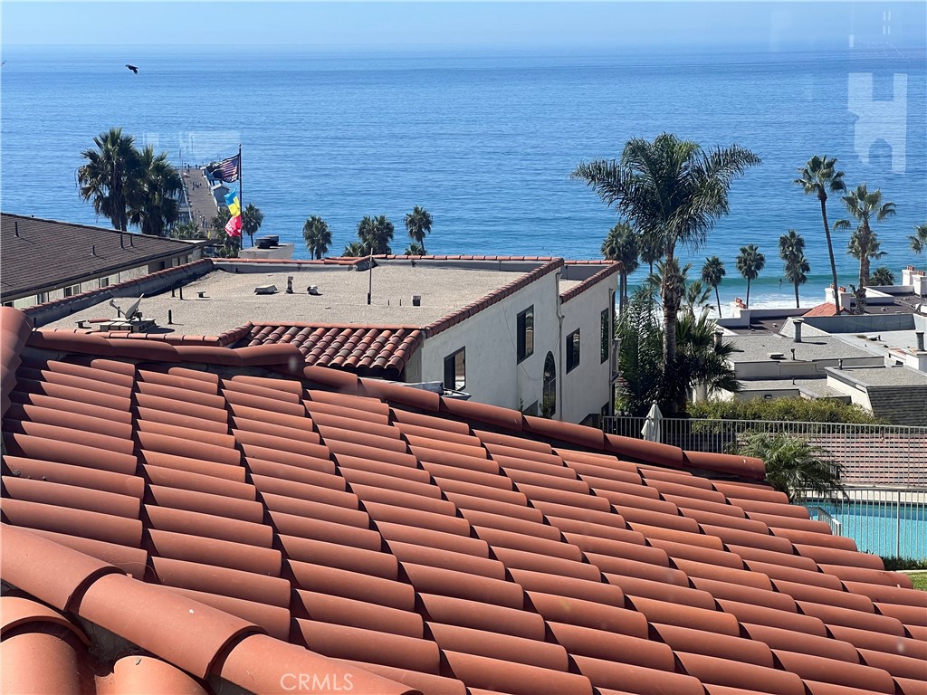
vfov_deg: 19.1
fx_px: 2062
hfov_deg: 25.3
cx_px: 464
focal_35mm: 77
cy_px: 348
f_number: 2.8
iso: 32
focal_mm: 9
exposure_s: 1/340
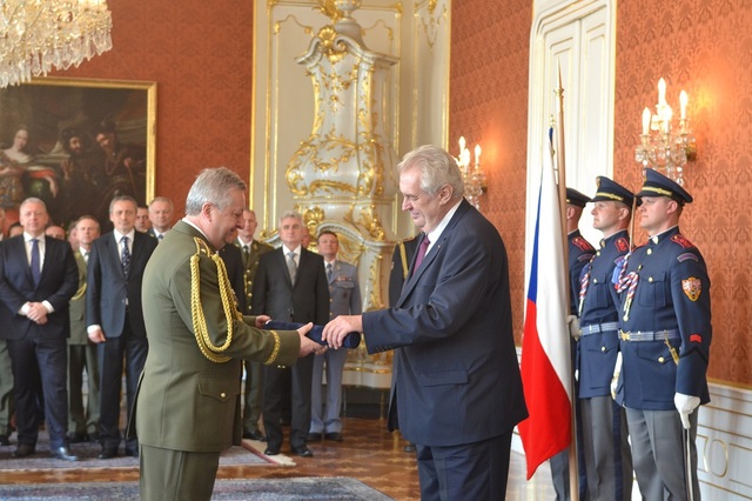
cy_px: 250
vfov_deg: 16.5
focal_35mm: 82
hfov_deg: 24.6
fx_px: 1722
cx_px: 376
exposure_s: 1/80
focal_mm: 55
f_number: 4.5
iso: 800
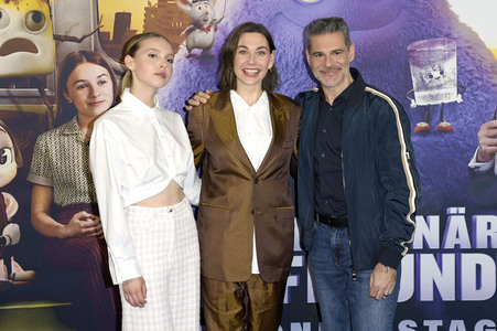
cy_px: 166
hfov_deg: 36.3
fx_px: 759
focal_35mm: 55
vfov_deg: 24.6
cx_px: 248
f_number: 5.6
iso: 320
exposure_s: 1/200
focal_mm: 55
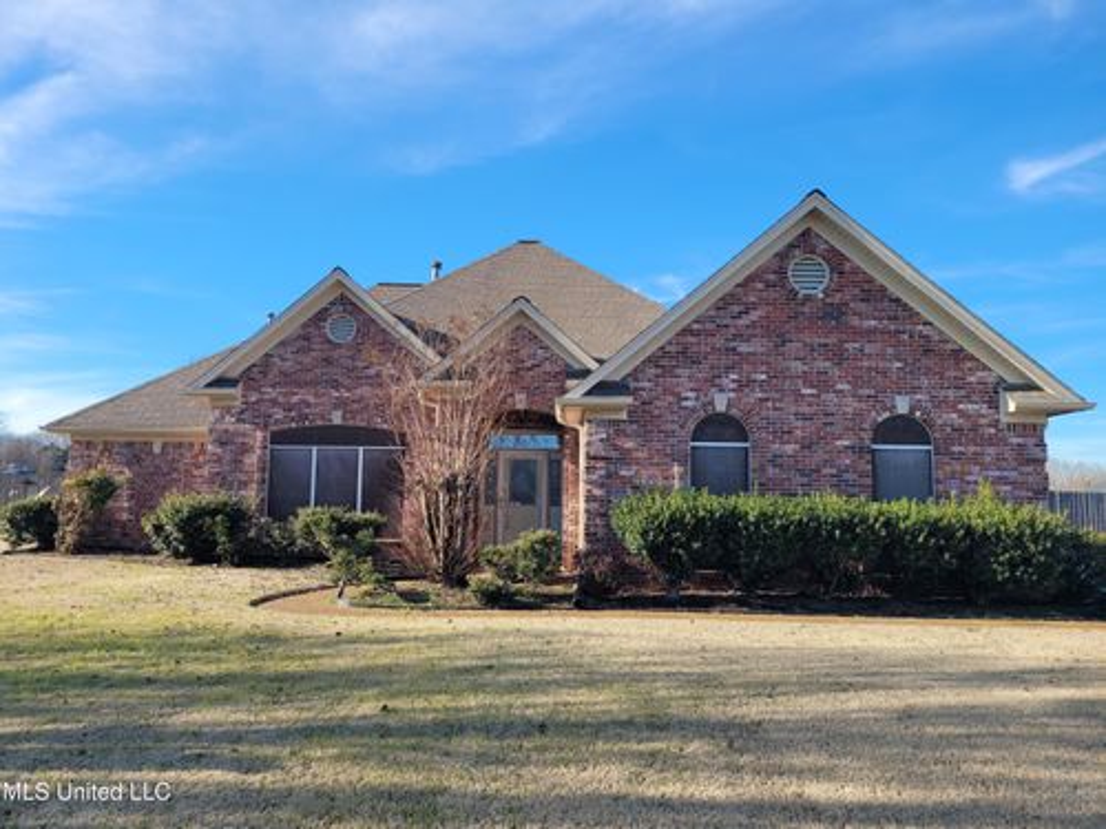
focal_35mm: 26
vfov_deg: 53.1
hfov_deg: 67.3
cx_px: 553
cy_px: 414
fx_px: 831
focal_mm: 5.4
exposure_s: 1/1311
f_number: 1.8
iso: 40
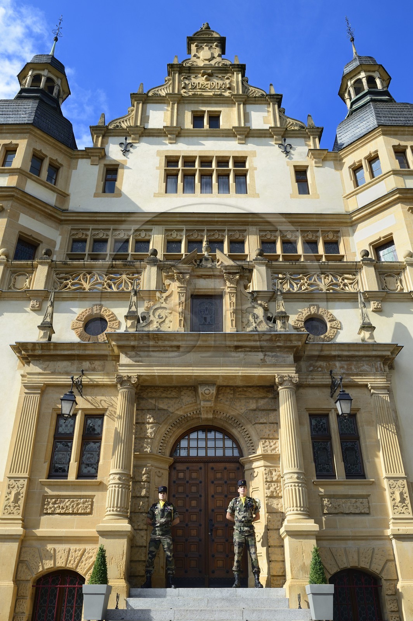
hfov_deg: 44.9
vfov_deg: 63.7
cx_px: 206
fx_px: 500
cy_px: 310
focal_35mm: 29
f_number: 11
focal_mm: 29
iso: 200
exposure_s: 1/200
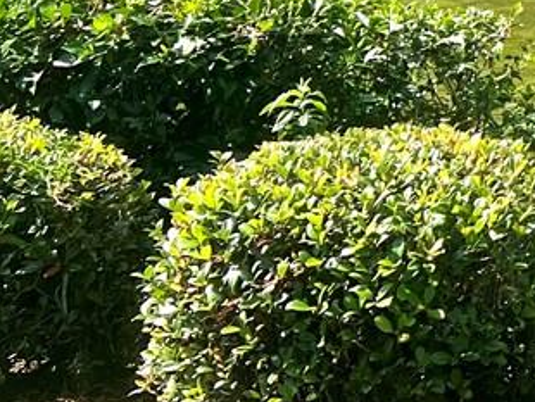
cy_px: -338
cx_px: 991
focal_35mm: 134
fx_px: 2073
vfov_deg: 10.4
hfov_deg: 13.1
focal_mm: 5.7
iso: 50
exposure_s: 1/1972
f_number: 1.5
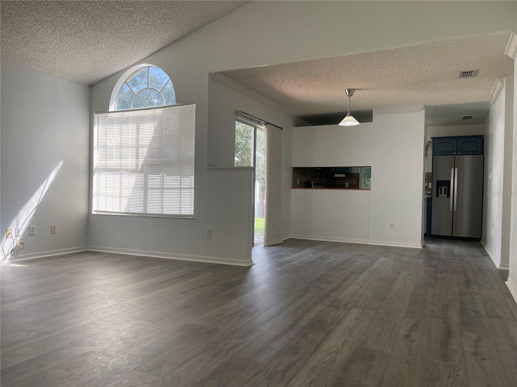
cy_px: 194
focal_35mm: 26
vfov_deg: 53.1
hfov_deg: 67.3
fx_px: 388
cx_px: 258
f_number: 1.6
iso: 50
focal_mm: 5.1
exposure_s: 1/452
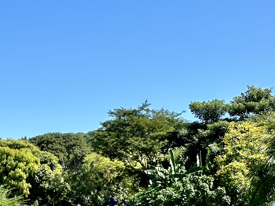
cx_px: 26
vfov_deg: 12.7
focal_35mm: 115
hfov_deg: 16.9
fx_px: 914
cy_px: 224
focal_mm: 6.86
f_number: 1.78
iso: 64
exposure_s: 1/3257
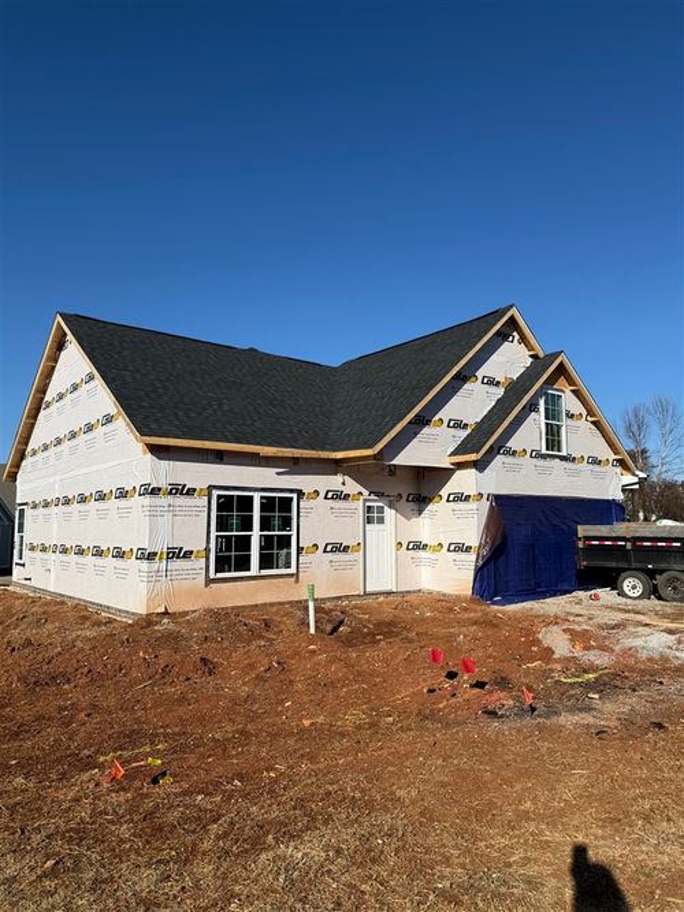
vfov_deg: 71.6
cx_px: 342
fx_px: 633
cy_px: 456
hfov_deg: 56.8
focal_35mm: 24
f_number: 1.78
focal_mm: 6.76
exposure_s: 1/6711
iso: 80
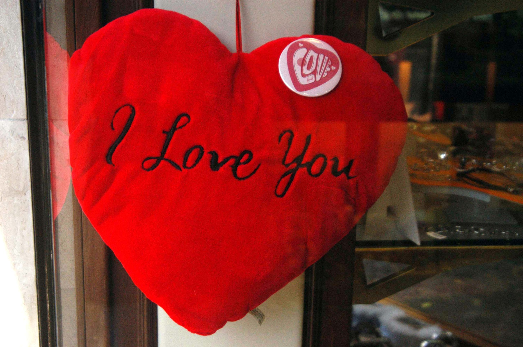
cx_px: 262
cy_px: 174
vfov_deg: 22.6
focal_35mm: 60
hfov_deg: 33.4
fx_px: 871
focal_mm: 40
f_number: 4.5
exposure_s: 1/2500
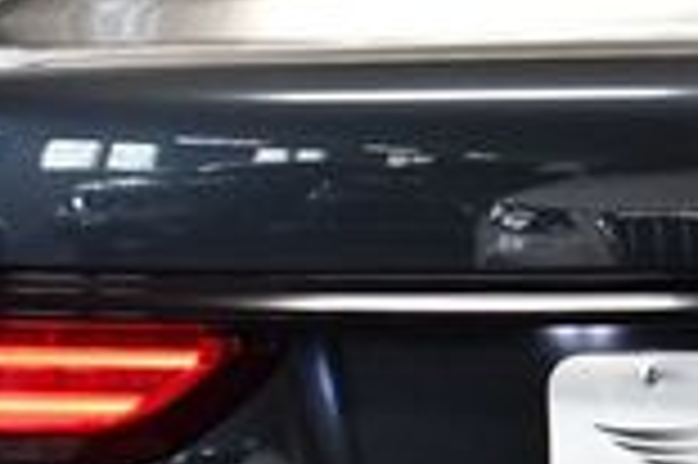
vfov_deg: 9.2
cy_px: 405
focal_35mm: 149
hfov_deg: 13.4
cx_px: 847
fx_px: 2886
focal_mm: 18
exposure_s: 1/125
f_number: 3.5
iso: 1000
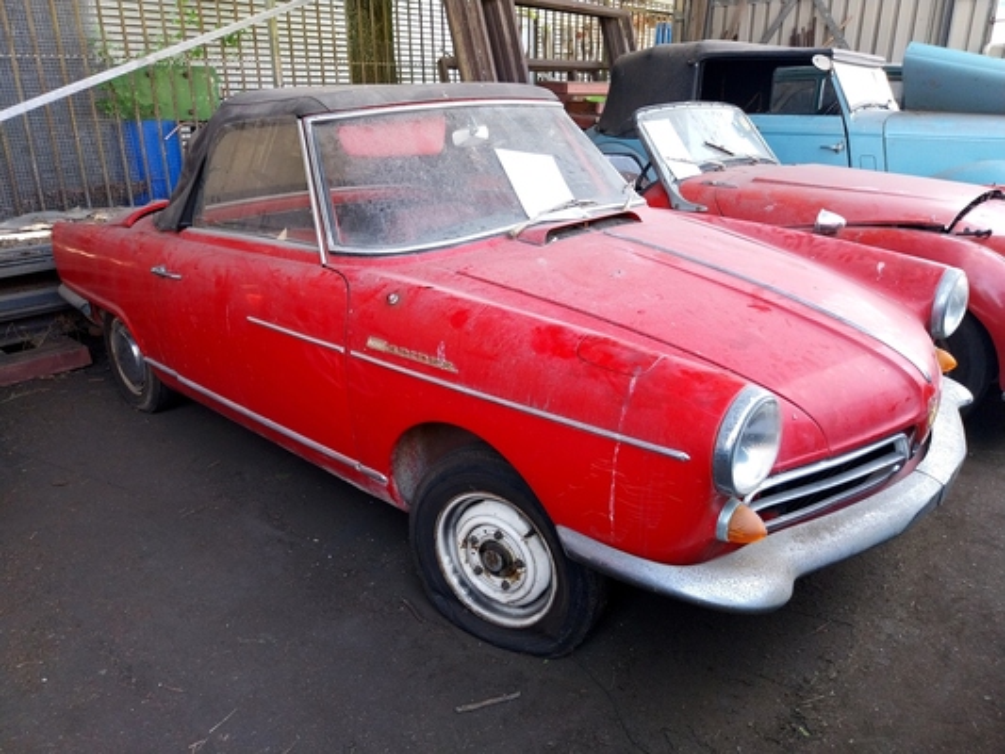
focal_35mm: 26
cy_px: 377
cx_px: 502
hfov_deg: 67.3
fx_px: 755
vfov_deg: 53.1
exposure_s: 1/50
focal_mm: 4
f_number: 1.8
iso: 40
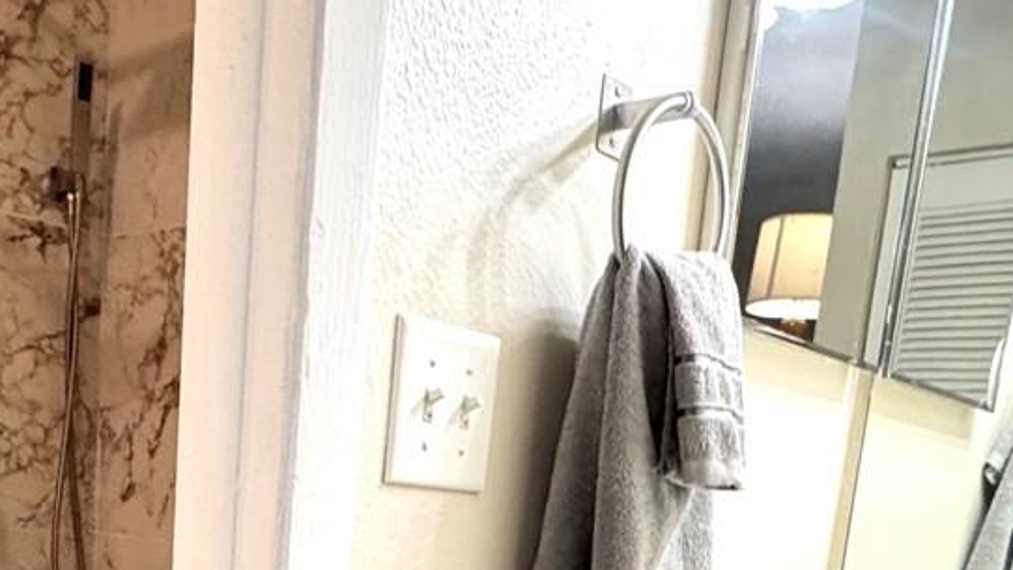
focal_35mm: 45
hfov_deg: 44.9
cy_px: 757
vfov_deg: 23.3
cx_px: 350
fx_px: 1209
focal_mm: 2.22
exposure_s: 1/120
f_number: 2.2
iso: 320
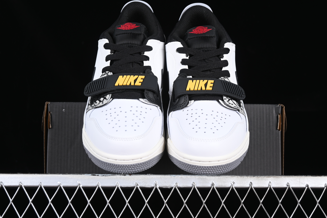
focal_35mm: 75
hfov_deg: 27.0
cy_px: 109
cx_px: 164
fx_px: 681
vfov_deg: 18.2
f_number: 7.1
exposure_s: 1/80
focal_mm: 50
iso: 160
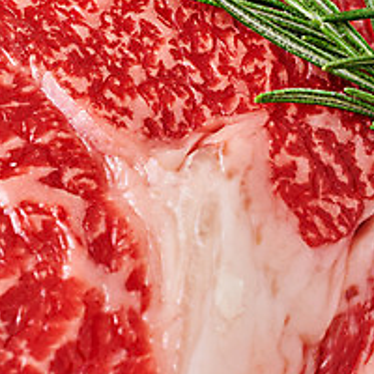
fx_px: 2799
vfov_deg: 7.6
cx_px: -67
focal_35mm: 229
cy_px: 65
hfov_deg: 7.6
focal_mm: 90
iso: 200
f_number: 14
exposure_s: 1/125
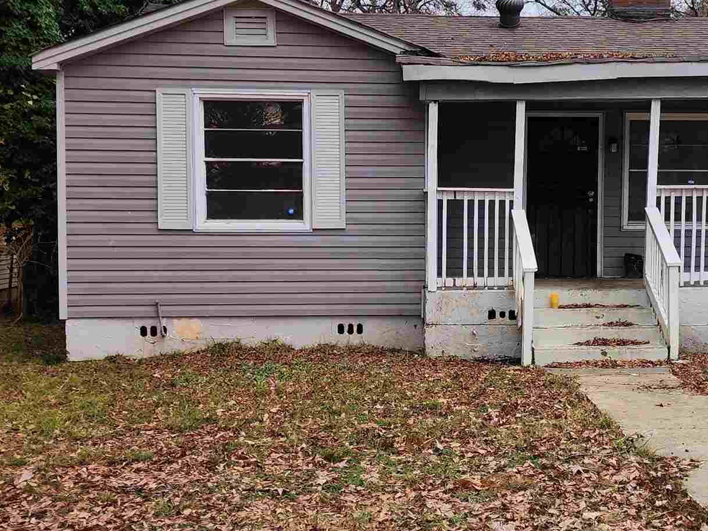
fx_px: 1187
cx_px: 507
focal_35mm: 58
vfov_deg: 25.2
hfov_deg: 32.8
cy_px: 261
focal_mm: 6.4
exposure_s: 1/180
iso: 32
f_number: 1.8
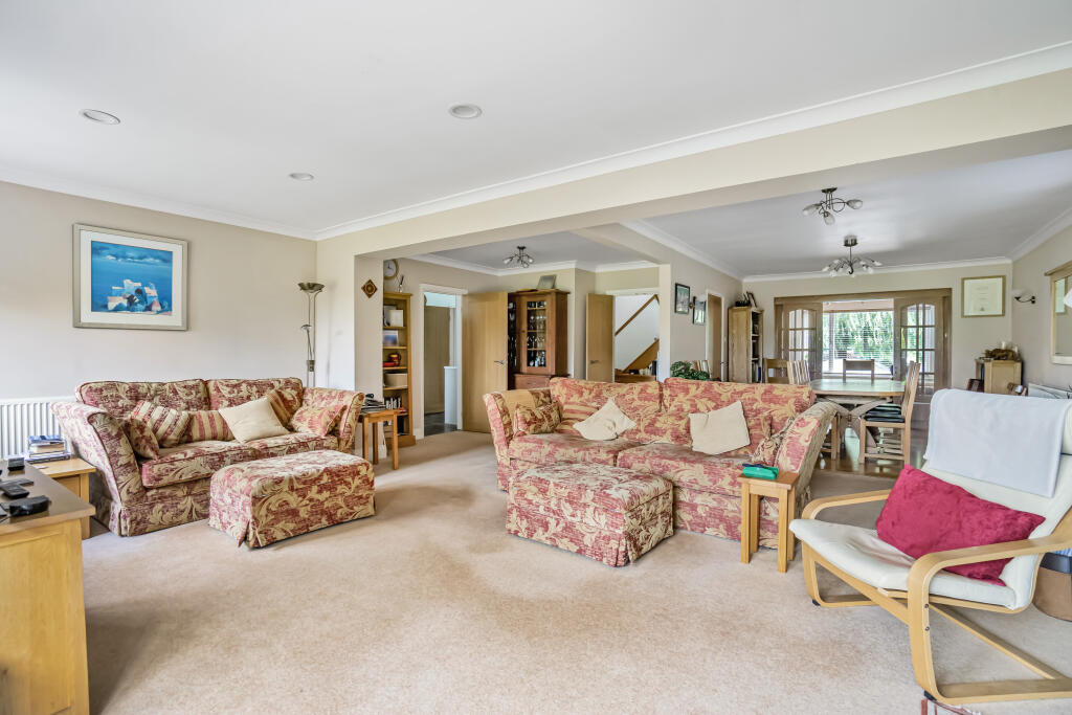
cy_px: 358
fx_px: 476
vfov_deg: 73.8
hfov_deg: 96.7
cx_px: 536
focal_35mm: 16
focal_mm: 16
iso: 400
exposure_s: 1/30
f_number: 7.1
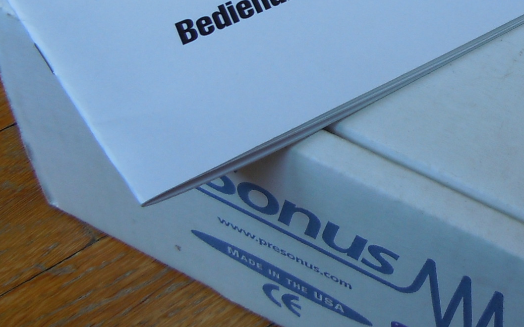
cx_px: 464
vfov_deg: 16.4
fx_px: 1114
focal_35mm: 78
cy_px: 3
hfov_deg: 25.7
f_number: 3.5
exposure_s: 1/60
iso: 100
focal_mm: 5.4
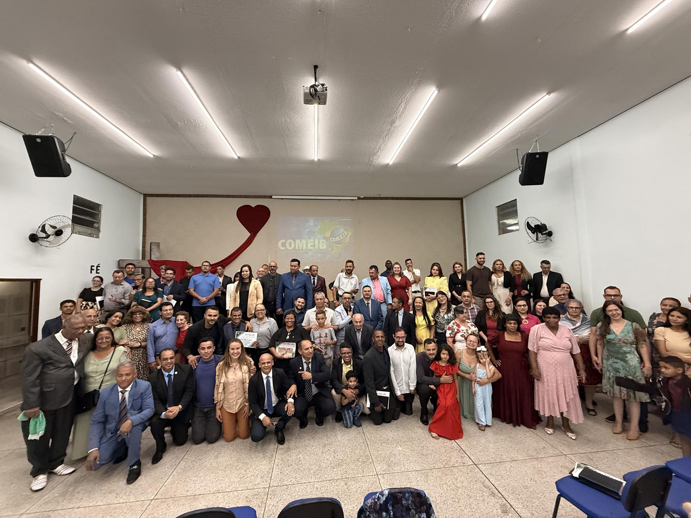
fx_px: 279
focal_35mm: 14
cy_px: 259
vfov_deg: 85.7
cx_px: 346
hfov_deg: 102.1
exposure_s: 1/120
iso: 640
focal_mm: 2.22
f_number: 2.2
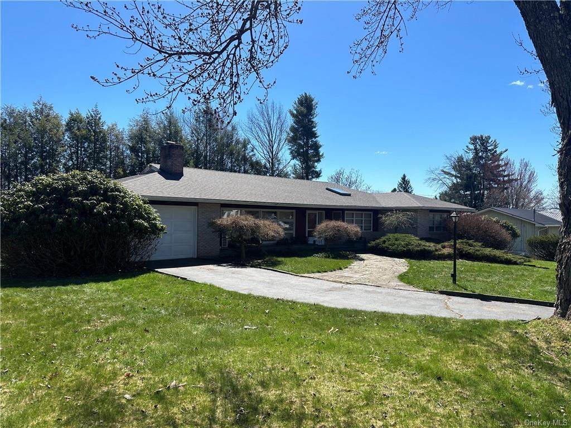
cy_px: 214
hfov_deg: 71.6
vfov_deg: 56.8
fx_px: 396
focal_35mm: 24
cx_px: 286
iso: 80
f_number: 1.78
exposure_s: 1/3861
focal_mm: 6.86
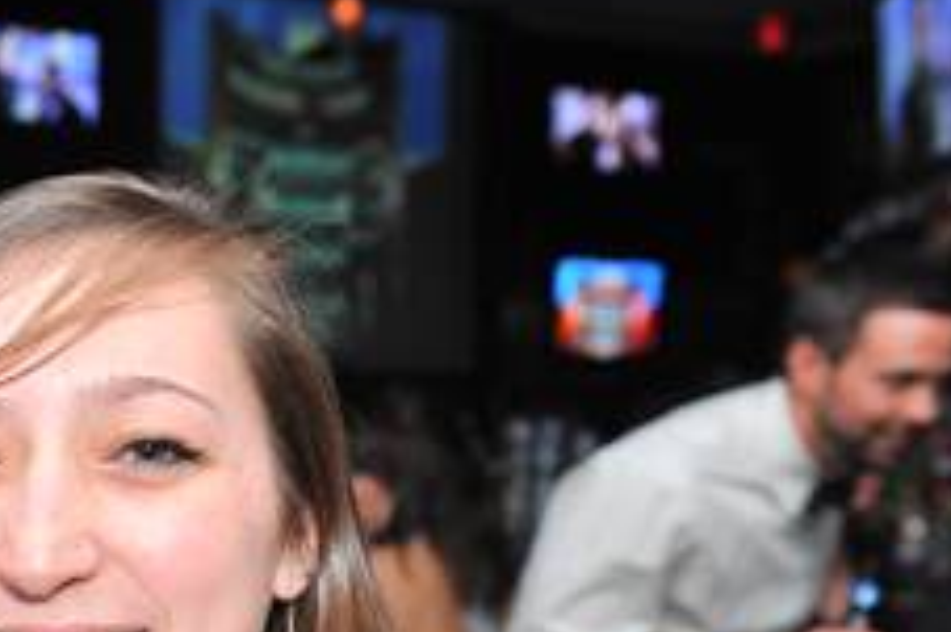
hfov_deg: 20.9
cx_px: -147
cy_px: 707
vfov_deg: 14.5
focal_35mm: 92
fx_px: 2428
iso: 1000
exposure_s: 1/100
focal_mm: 38
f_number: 5.6
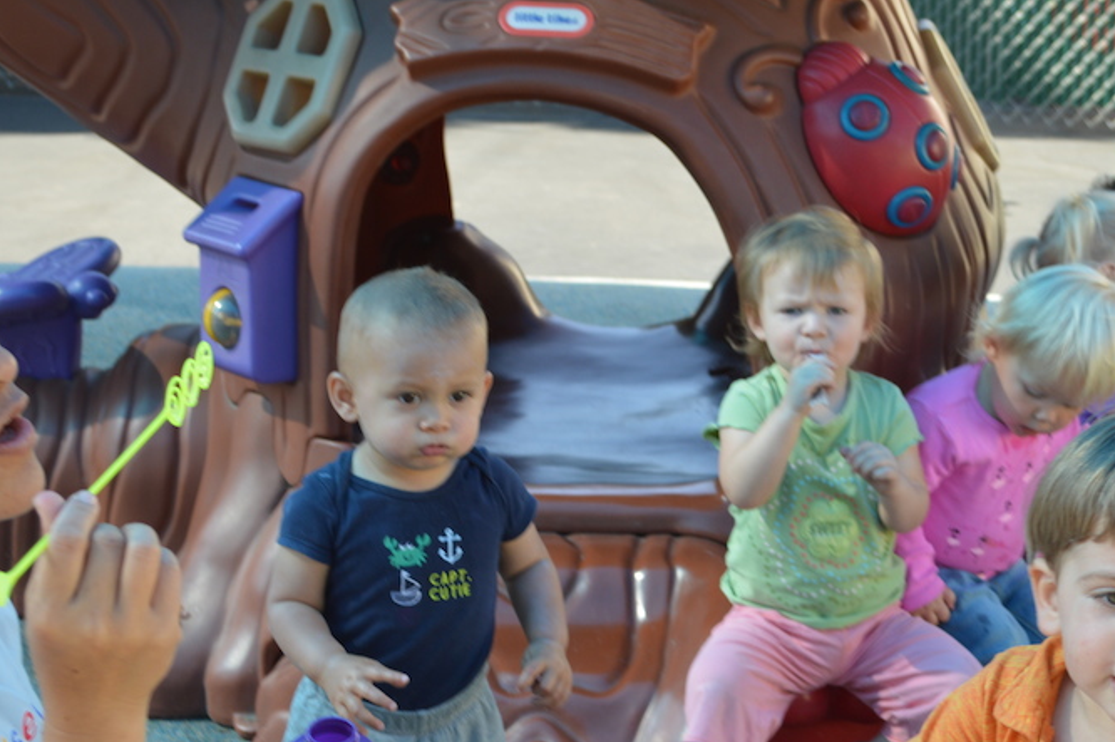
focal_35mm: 83
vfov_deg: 16.4
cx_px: 733
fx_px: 2569
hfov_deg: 24.4
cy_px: 512
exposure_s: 1/125
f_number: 5.6
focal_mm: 36
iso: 160
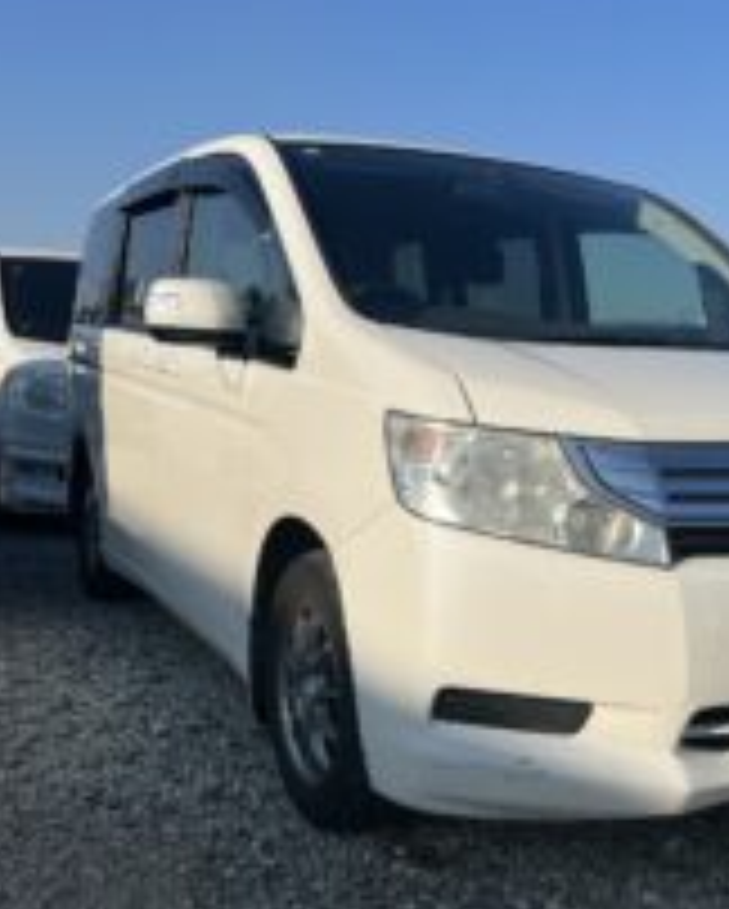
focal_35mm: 44
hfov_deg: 33.0
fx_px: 1185
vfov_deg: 41.9
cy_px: 497
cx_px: 608
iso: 50
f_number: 1.5
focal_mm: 5.7
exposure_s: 1/6579
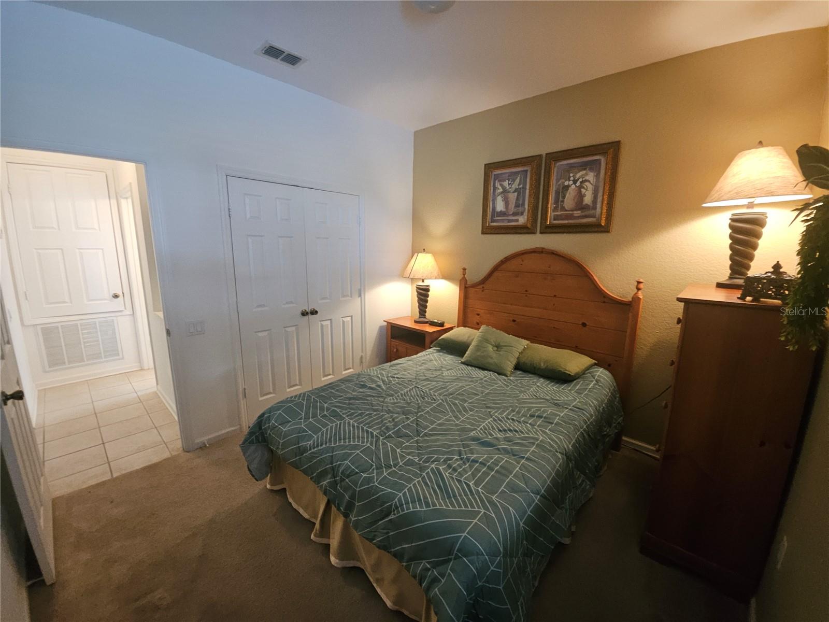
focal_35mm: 13
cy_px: 311
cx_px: 414
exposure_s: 1/30
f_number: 2.2
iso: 320
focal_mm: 1.7
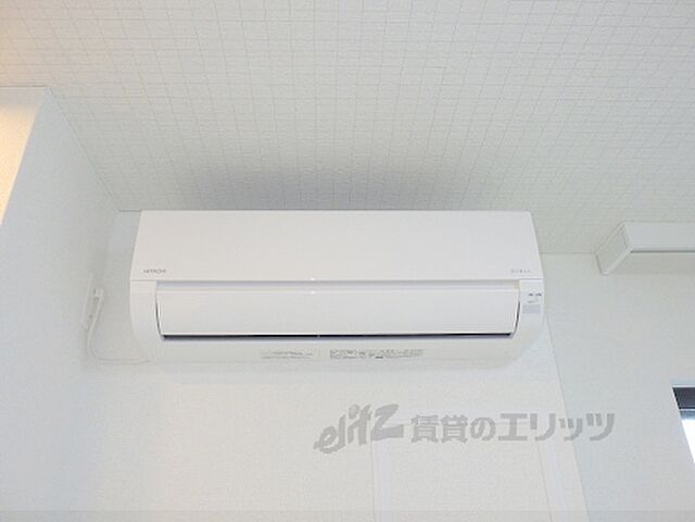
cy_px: 261
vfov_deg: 41.8
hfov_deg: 54.0
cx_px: 348
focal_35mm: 34
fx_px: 683
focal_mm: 6.1
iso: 250
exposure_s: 1/50
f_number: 3.8
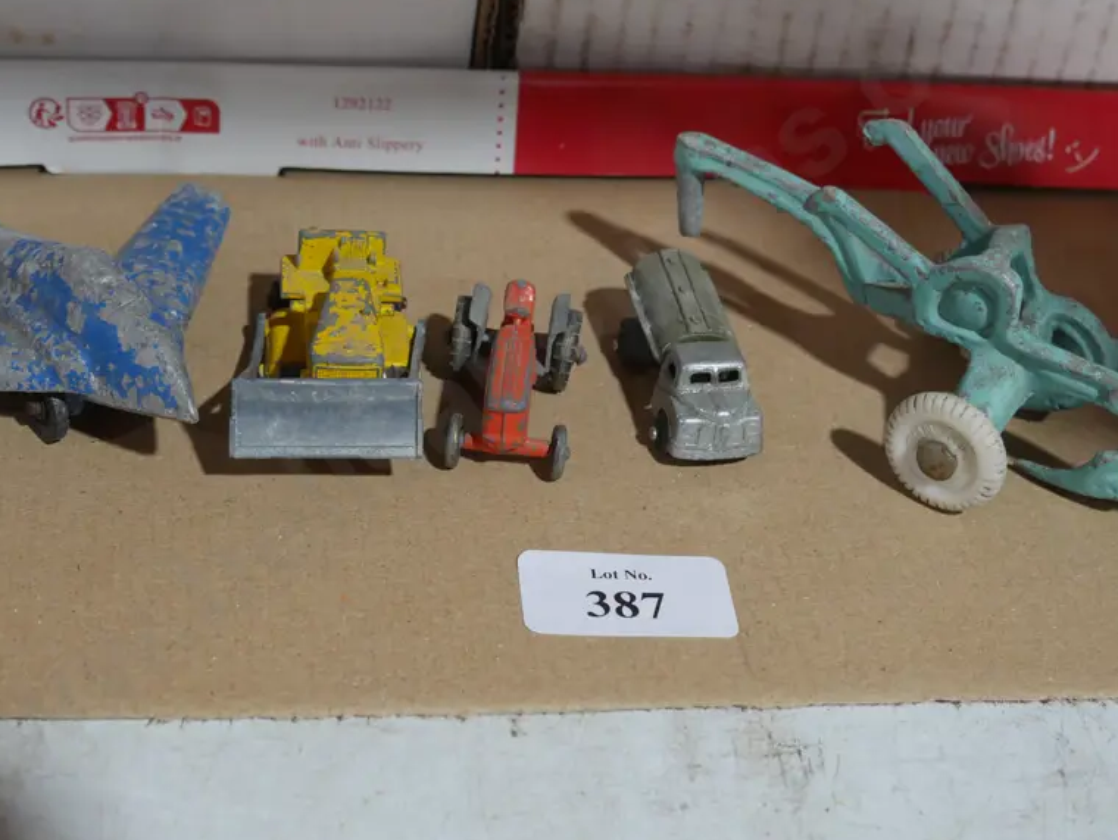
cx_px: 518
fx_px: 2004
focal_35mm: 62
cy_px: 361
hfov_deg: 31.2
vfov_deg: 23.7
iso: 500
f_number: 5.1
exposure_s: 1/60
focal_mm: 23
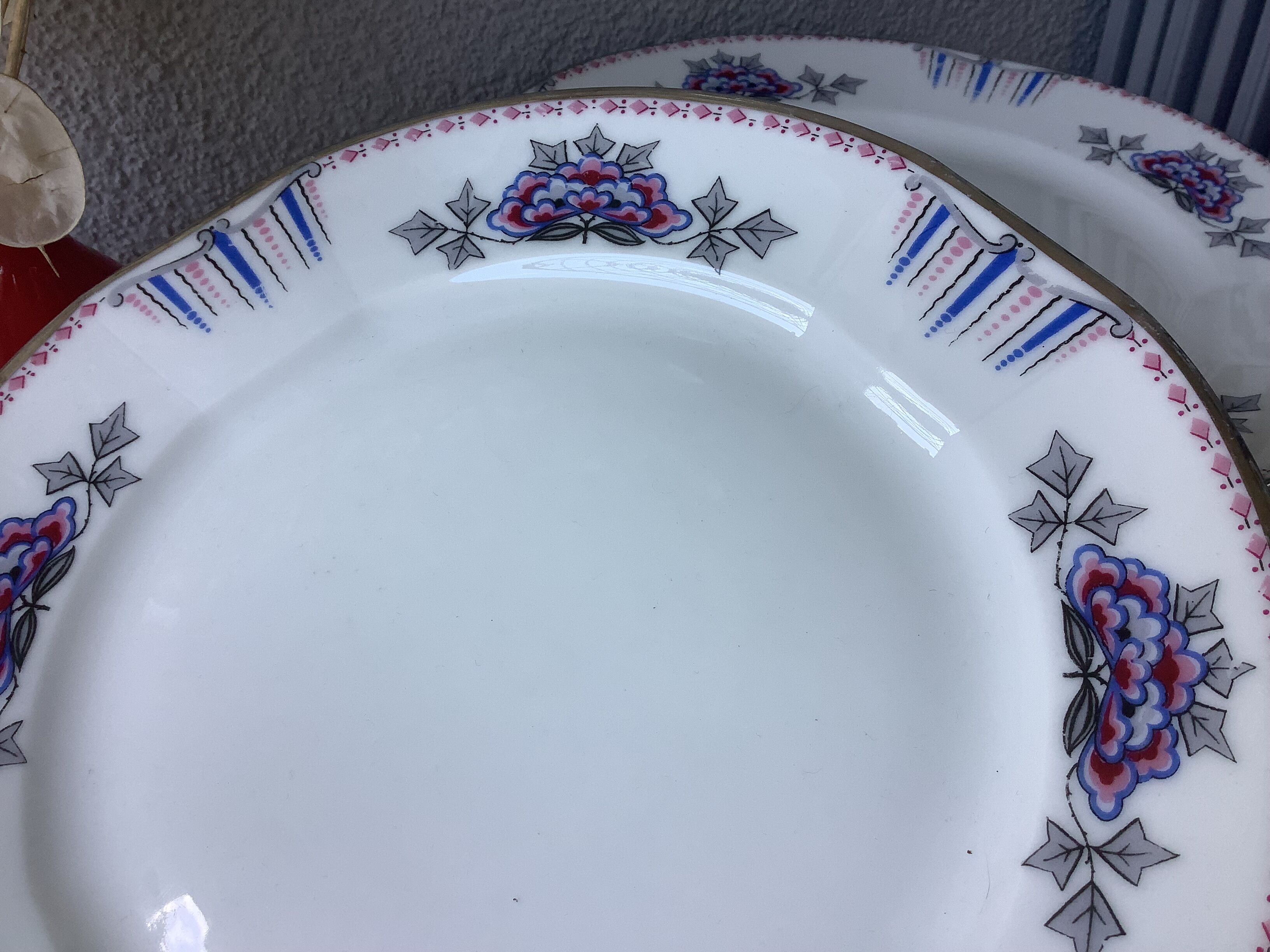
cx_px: 635
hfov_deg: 58.4
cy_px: 476
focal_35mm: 31
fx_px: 1137
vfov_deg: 45.4
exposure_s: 1/100
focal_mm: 3.3
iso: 40
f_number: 2.4
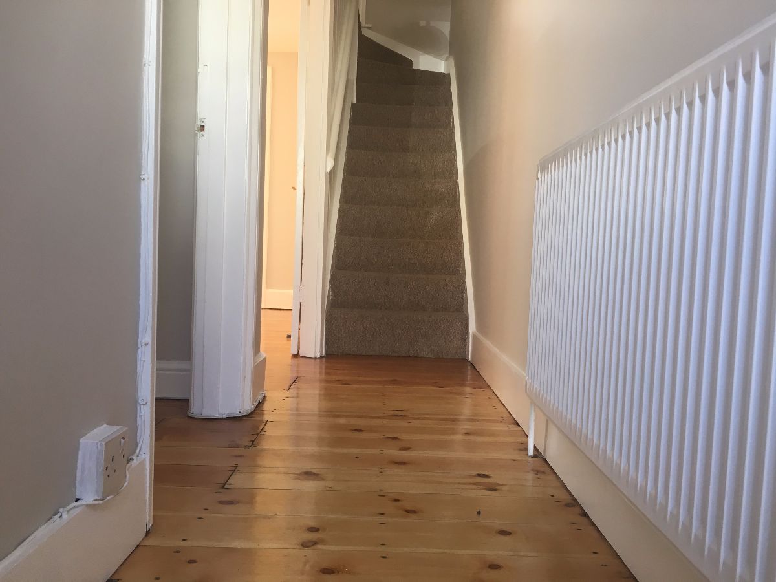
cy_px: 291
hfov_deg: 61.7
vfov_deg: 48.2
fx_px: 650
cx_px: 388
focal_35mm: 29
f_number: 2.2
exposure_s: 1/33
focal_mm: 4.15
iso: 32
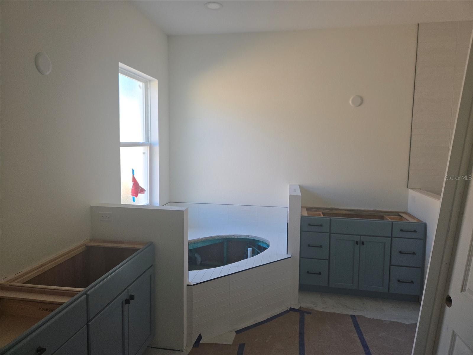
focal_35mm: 23
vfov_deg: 58.9
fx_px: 314
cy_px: 178
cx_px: 236
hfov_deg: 73.9
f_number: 1.8
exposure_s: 1/180
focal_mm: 5.4
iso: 80
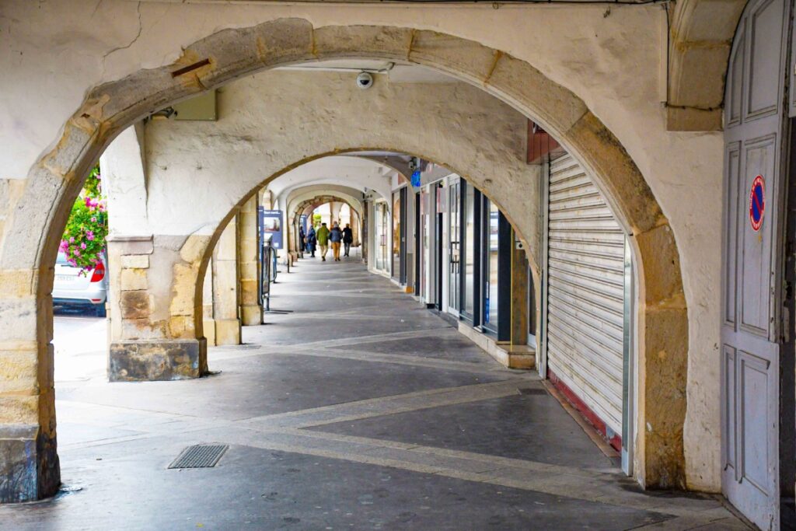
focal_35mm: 60
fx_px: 1327
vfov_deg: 22.6
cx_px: 398
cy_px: 266
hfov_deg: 33.4
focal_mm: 40
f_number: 4.5
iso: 800
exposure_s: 1/160
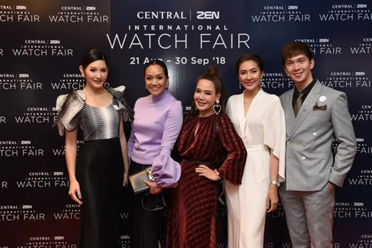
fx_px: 454
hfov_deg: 44.5
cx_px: 186
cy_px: 124
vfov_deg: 30.5
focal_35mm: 44
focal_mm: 44
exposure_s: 1/160
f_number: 3.5
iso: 800
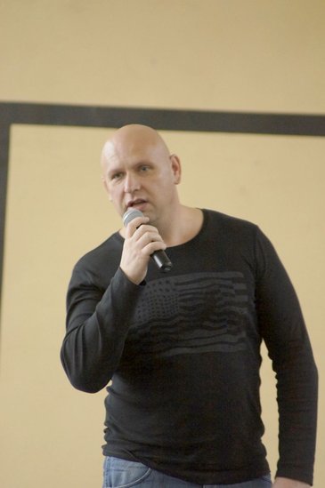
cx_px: 162
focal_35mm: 450
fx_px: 6105
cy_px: 244
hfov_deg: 3.0
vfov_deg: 4.6
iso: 3200
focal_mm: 300
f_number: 5.6
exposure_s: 1/50
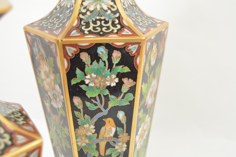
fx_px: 373
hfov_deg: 35.1
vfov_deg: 23.7
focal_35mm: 57
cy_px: 78
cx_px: 118
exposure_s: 1/125
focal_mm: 38
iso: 200
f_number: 5
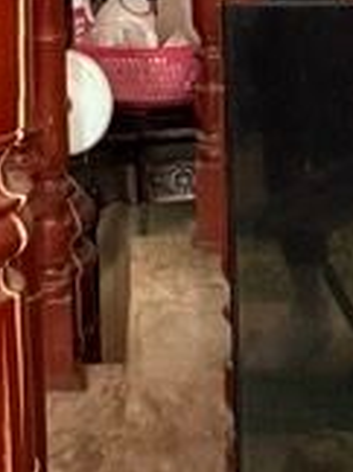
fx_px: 2072
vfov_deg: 11.7
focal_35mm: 152
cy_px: -478
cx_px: 146
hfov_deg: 9.7
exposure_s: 1/33
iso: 1000
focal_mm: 6.76
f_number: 1.78
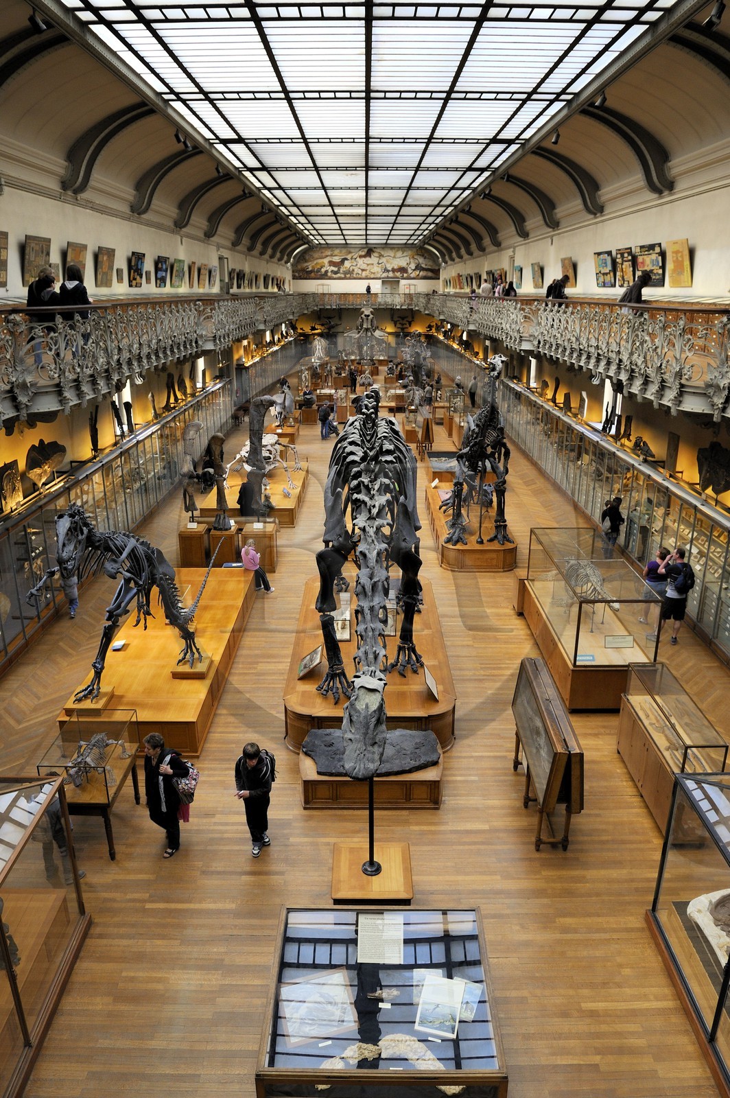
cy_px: 549
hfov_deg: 53.1
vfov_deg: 73.8
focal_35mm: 24
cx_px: 365
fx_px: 731
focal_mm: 24
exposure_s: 1/60
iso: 800
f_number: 5.6
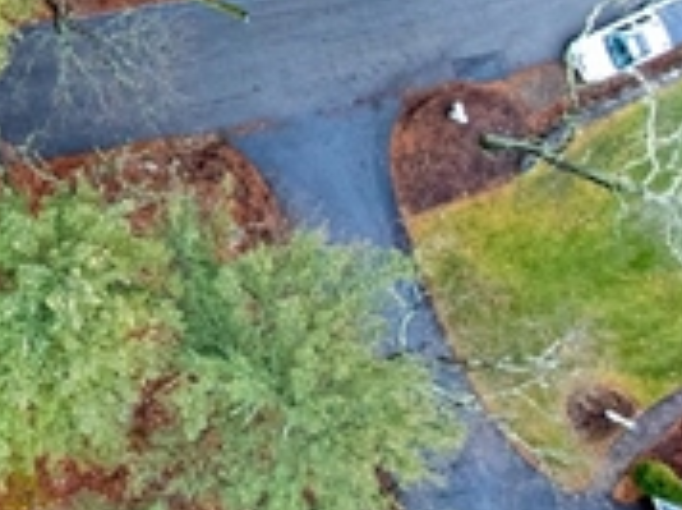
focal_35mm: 138
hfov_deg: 12.7
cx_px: -628
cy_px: -305
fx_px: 2715
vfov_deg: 10.3
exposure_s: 1/80
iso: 200
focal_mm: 12.29
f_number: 4
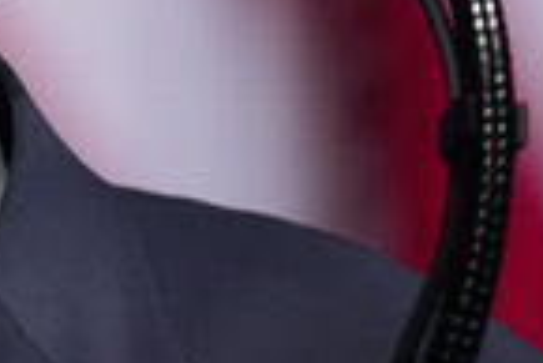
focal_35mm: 1736
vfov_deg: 0.8
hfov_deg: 1.2
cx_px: 45
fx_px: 26210
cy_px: -71
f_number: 4
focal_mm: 280
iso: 3200
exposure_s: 1/320
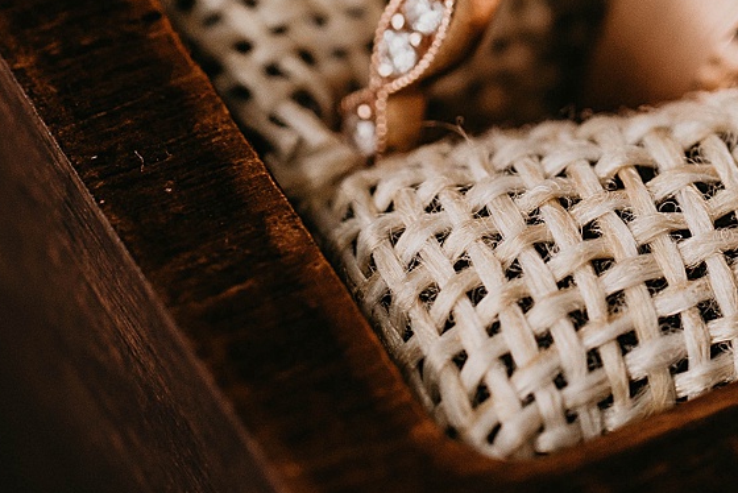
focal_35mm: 257
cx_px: 781
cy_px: -86
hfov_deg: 8.0
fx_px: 5271
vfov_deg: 5.3
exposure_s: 1/160
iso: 800
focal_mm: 90
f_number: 5
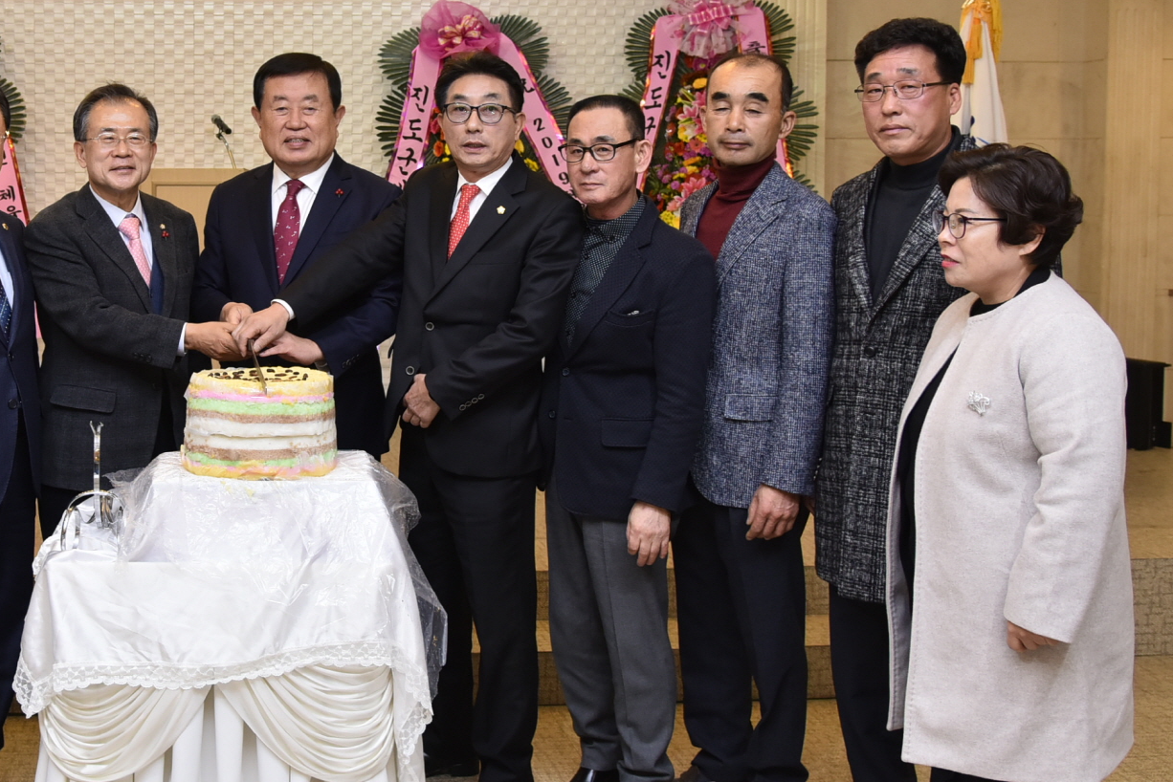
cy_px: 262
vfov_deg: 28.5
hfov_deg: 40.5
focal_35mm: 47
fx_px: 1532
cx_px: 269
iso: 800
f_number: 4.5
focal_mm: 24
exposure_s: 1/125
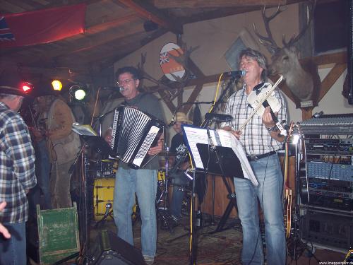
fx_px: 398
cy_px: 132
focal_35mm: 39
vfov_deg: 36.8
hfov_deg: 47.9
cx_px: 176
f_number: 2.8
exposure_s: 1/60
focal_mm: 8
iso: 100
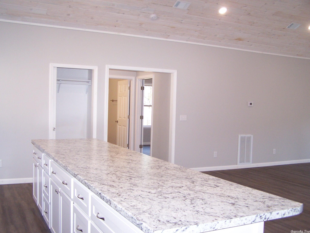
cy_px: 116
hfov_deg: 49.0
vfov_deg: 37.7
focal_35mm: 38
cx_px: 155
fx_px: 340
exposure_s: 1/60
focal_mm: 6.3
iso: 140
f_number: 2.8
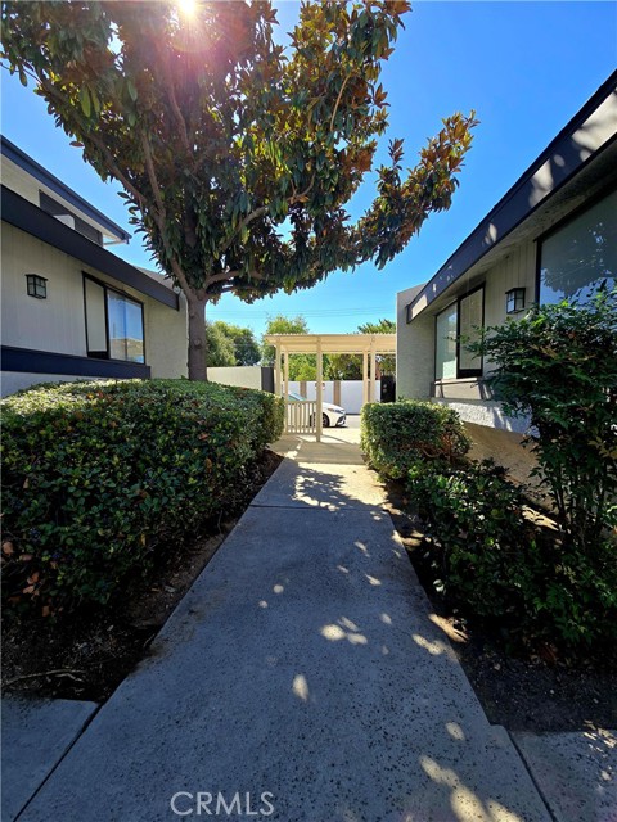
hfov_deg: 89.9
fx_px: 309
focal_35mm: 13
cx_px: 308
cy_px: 411
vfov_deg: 106.2
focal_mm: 2.2
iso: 50
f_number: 2.2
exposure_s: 1/1000
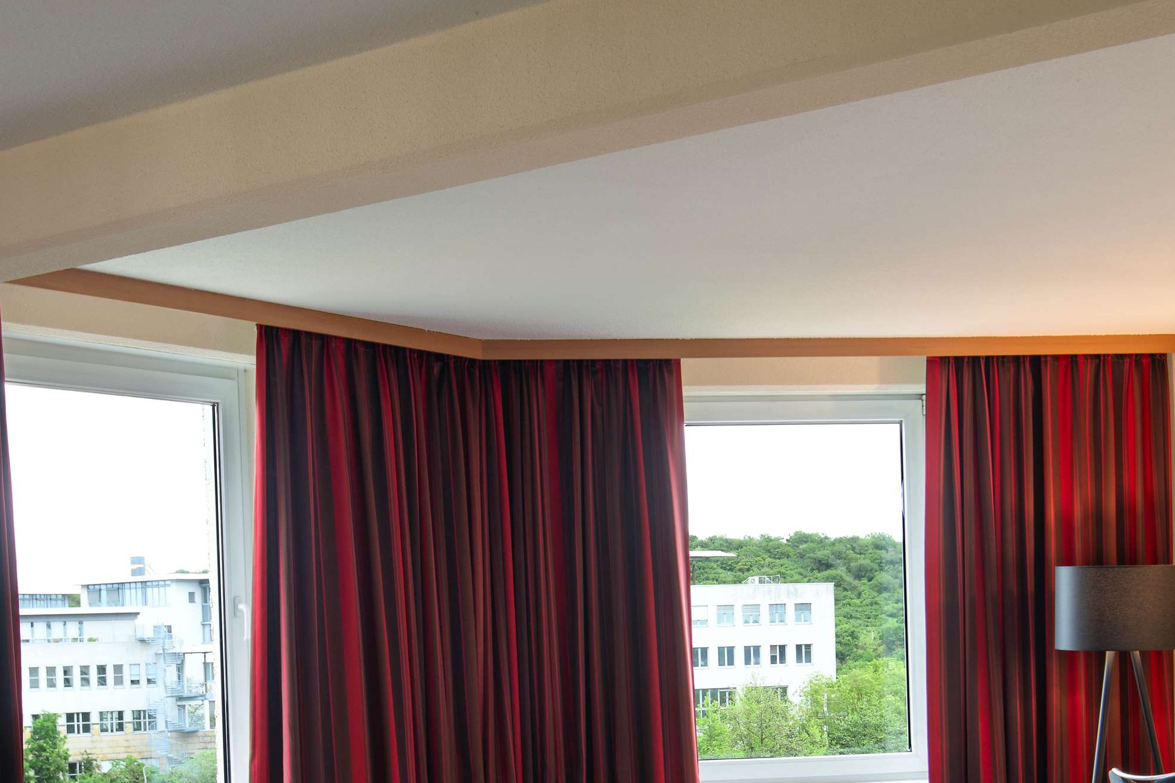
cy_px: 707
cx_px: 599
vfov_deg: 21.4
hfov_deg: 32.4
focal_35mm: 62
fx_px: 2023
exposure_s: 1/25
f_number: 9
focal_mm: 32
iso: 160
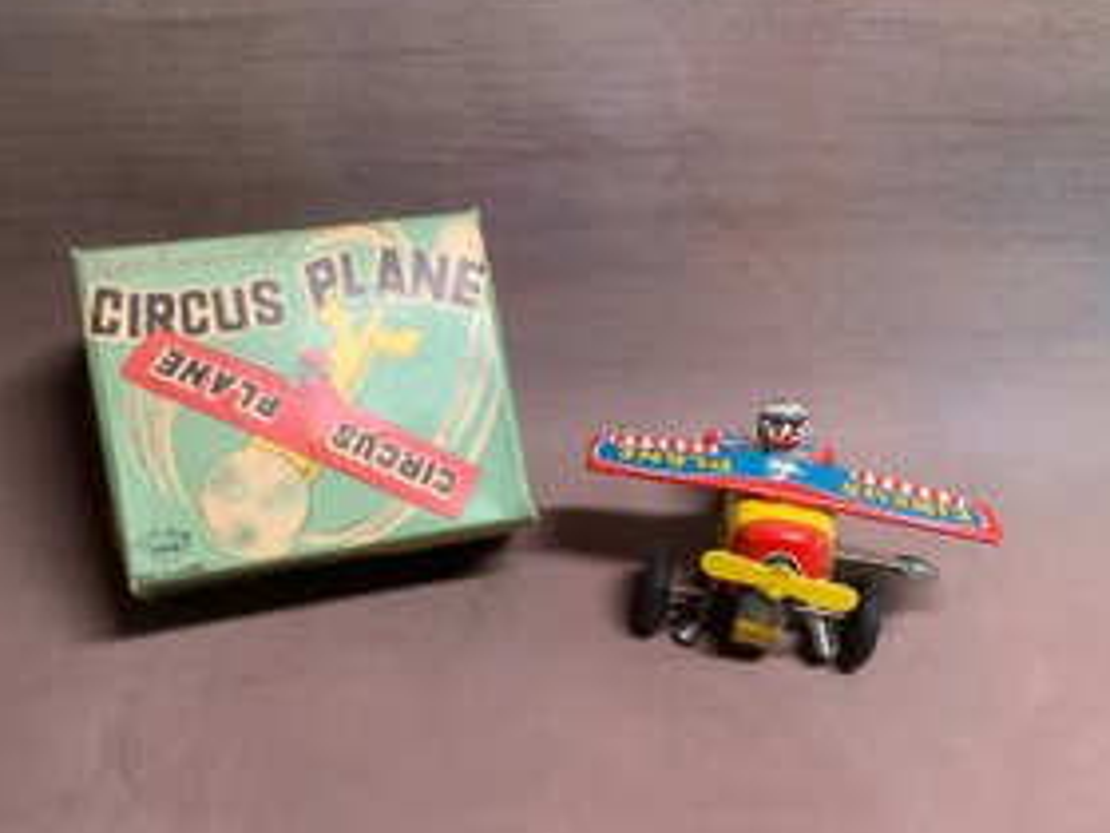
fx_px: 1219
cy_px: 454
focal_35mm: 38
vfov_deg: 37.7
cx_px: 478
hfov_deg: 48.8
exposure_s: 1/25
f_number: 2.4
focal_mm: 3.3
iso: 320
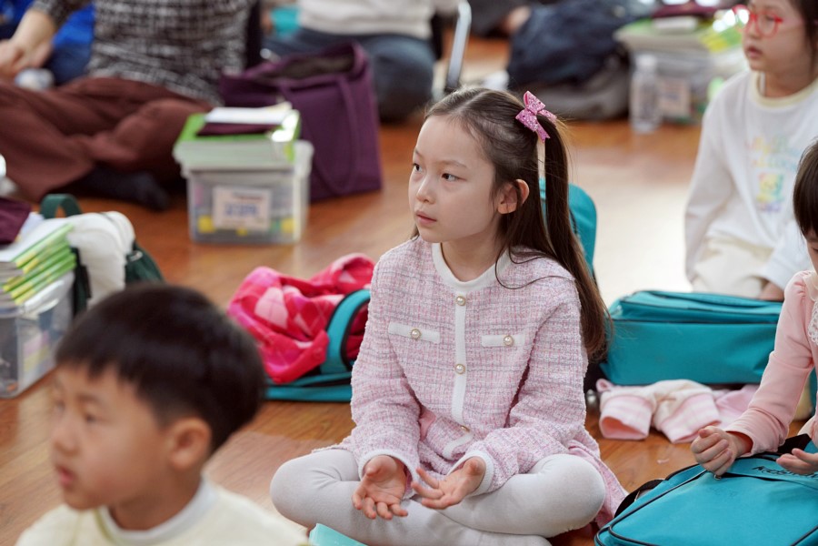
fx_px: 3113
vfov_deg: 10.0
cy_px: 273
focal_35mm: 137
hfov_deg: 15.0
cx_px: 409
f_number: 4
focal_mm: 137
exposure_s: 1/160
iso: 1600
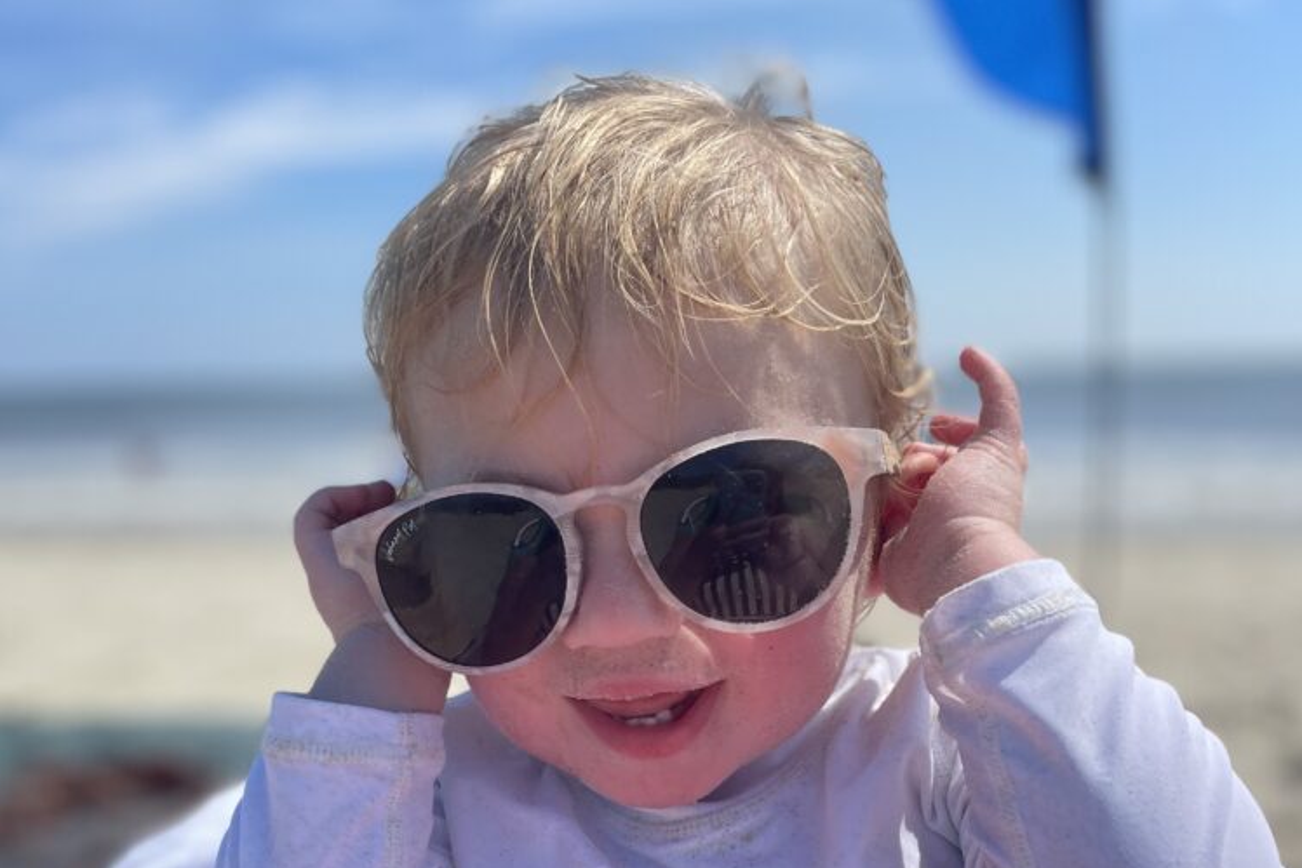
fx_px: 1338
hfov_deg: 51.9
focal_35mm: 37
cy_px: 583
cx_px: 639
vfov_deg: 35.6
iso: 50
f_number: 1.6
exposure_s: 1/3731
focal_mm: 4.2
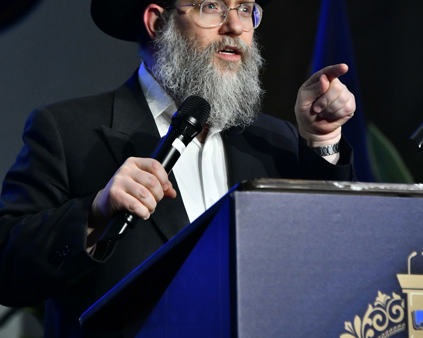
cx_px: 212
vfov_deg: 5.5
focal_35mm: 282
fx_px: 3530
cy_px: 86
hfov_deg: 6.9
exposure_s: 1/200
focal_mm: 200
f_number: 5.6
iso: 2500
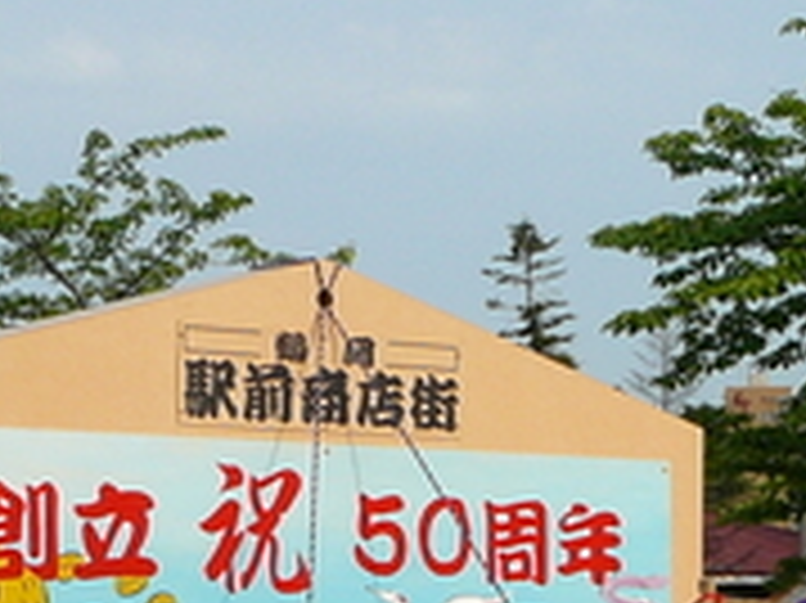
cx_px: 392
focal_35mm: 125
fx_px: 2909
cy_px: 675
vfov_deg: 11.7
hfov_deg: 15.8
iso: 80
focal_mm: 5.2
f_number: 5
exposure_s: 1/640
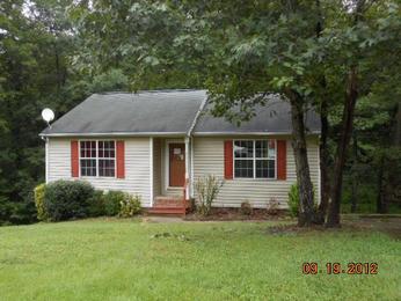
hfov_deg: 59.9
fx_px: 348
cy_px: 150
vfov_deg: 46.8
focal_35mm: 30
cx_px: 200
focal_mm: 5.3
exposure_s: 1/100
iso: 80
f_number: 3.8
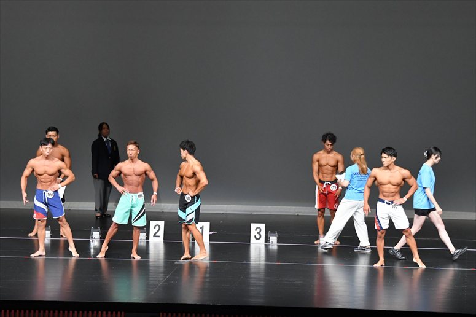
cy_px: 158
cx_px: 238
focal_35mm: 150
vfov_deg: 9.1
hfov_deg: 13.7
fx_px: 1982
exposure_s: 1/400
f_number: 5.6
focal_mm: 100
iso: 5000
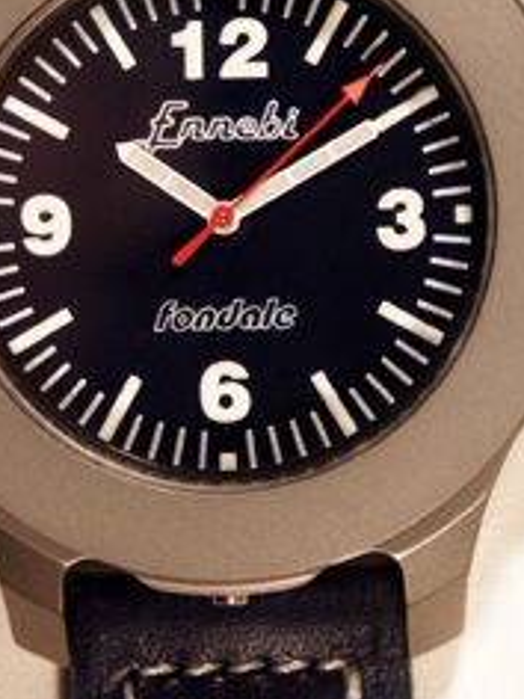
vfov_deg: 6.4
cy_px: 231
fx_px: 6216
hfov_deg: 4.8
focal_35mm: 308
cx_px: 262
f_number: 3.5
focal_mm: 43.84
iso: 200
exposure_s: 1/45
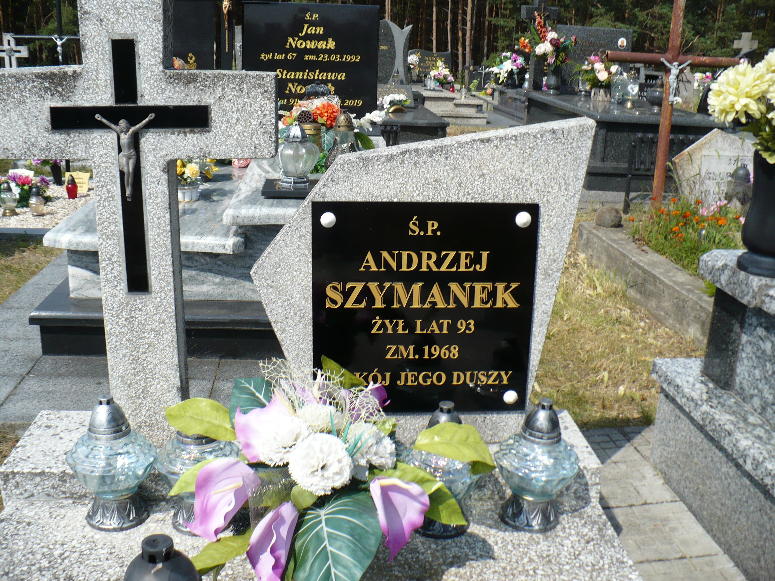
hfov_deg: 50.1
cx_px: 388
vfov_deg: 38.7
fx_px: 828
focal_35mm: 37
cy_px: 290
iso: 100
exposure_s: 1/200
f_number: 8
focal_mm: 6.1
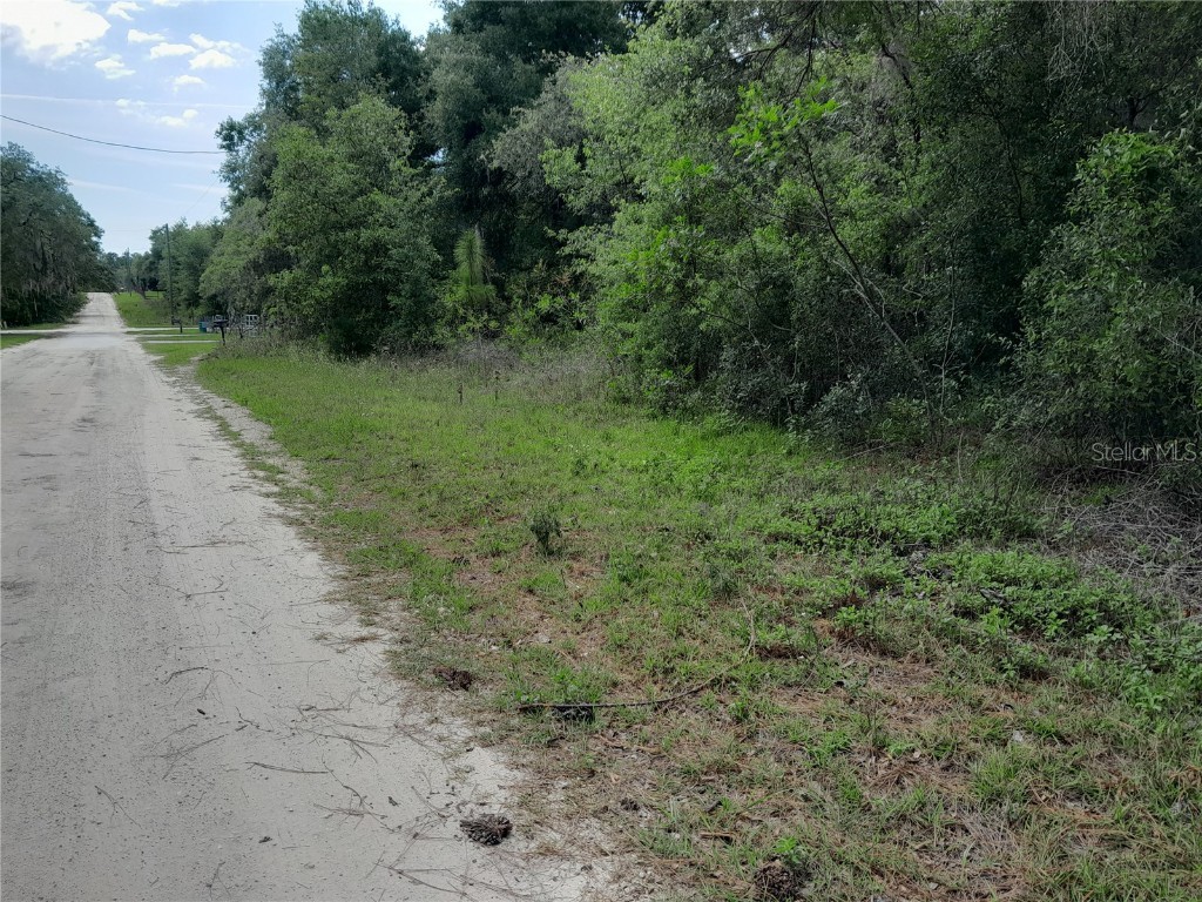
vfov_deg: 51.4
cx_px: 601
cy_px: 451
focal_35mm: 27
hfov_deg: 65.3
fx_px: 938
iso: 40
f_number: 1.8
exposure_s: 1/171
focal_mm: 4
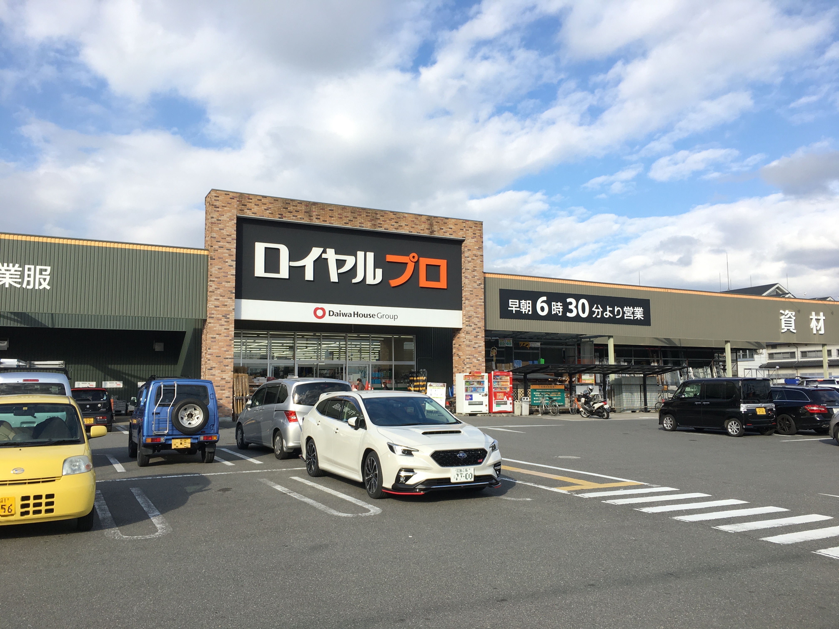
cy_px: 314
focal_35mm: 29
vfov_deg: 48.2
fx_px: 703
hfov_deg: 61.7
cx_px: 420
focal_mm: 4.15
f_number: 2.2
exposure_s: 1/785
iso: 25
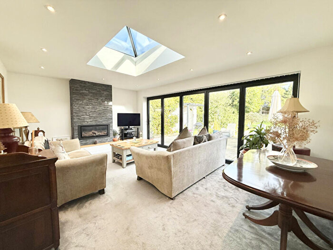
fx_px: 135
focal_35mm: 14
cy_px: 125
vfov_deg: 85.7
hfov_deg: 102.1
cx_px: 166
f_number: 2.2
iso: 64
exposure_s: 1/234
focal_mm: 2.22
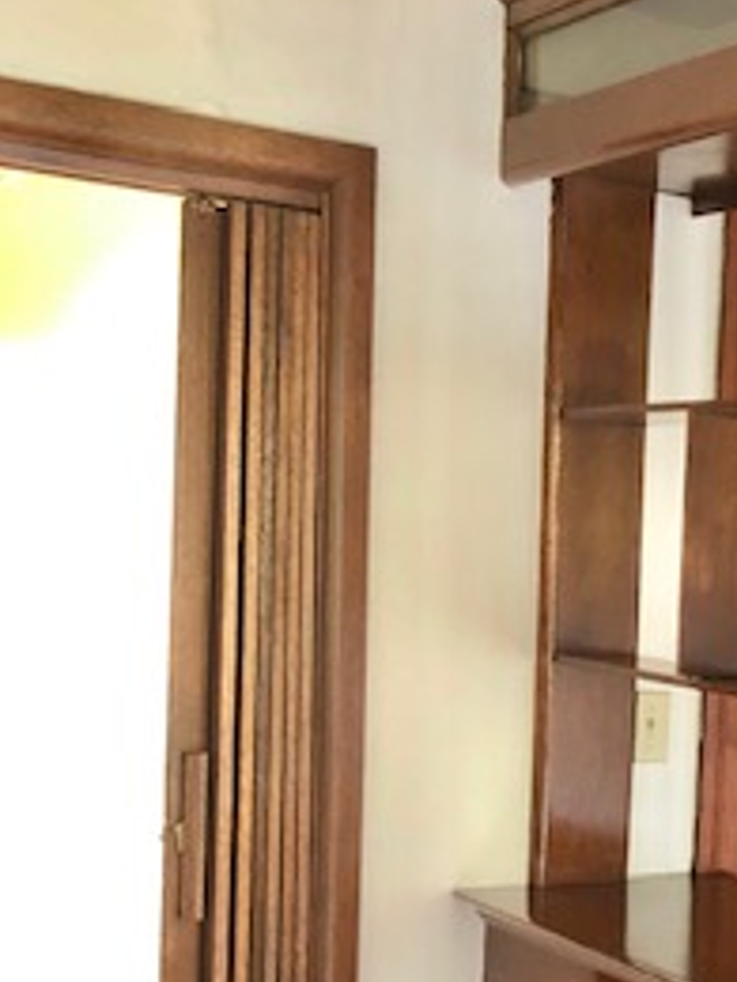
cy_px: 872
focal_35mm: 69
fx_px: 1959
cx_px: 843
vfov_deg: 27.2
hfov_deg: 20.2
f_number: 1.8
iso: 100
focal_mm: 3.99
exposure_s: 1/12
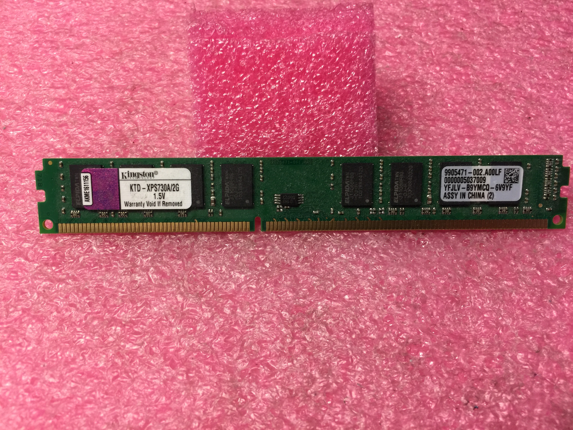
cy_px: 215
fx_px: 480
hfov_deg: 61.7
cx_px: 286
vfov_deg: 48.2
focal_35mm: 29
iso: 50
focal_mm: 4.15
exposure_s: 1/30
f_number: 2.2
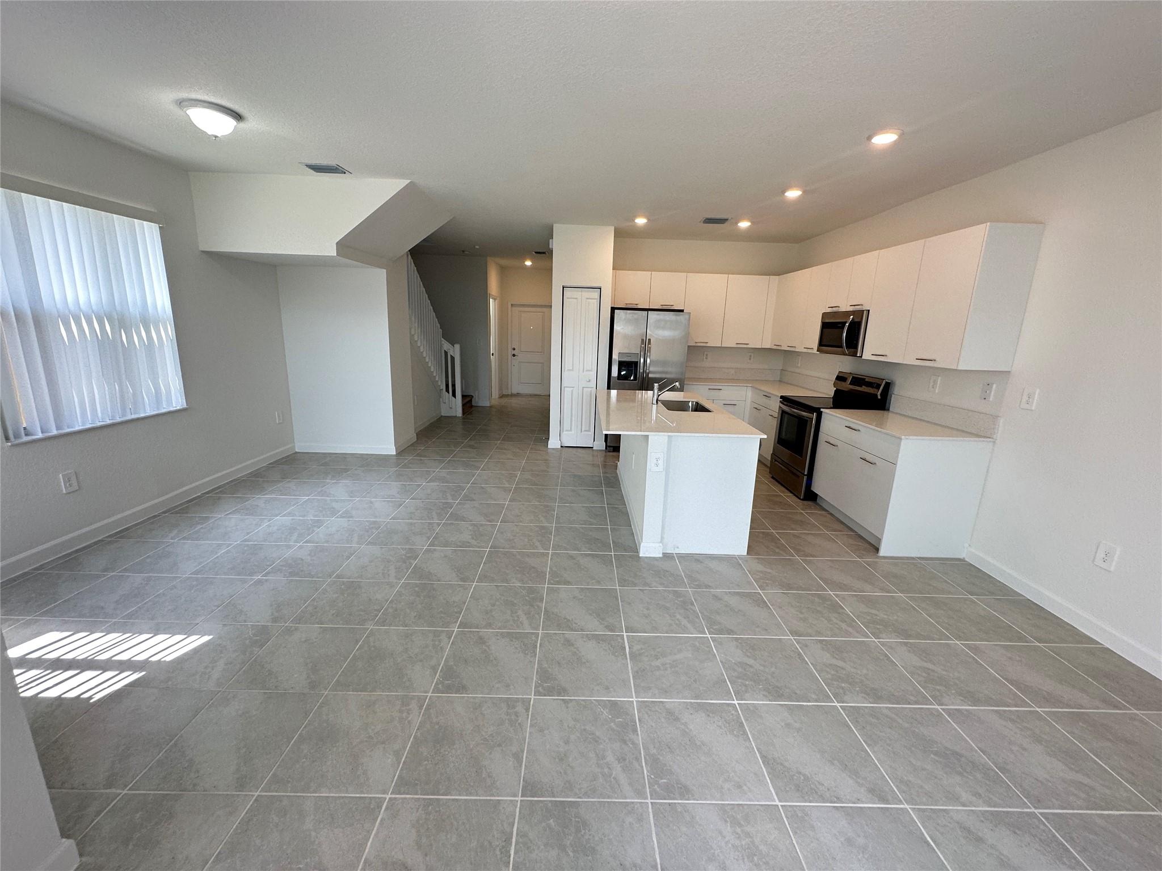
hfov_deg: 102.1
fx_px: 470
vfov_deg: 85.7
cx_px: 581
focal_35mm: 14
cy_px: 436
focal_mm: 2.22
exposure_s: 1/120
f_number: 2.2
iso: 125
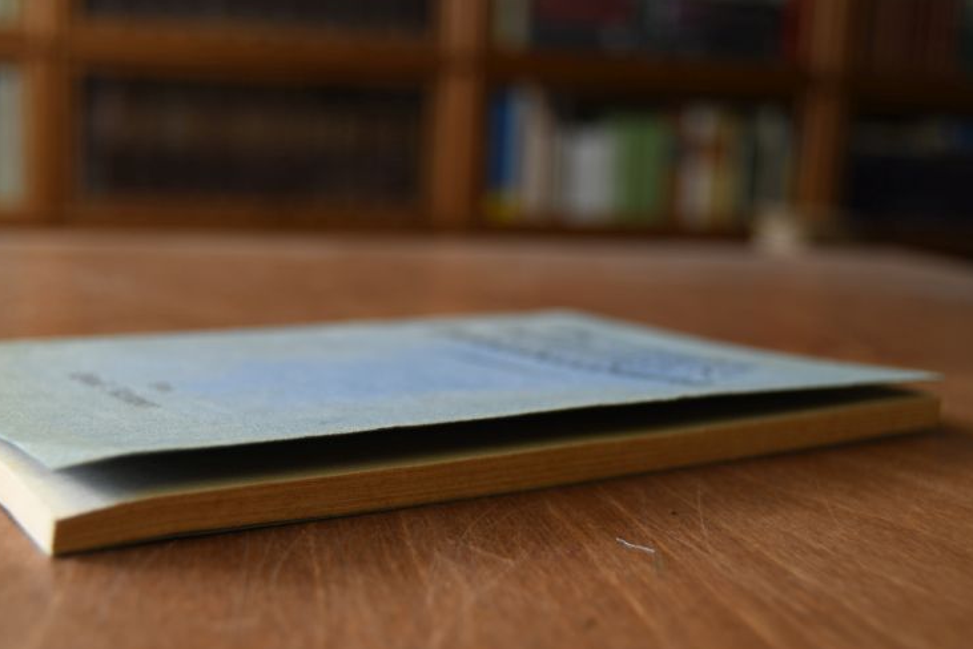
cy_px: 386
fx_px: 1298
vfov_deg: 28.0
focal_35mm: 48
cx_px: 415
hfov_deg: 41.0
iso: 100
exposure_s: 1/25
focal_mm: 26
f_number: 4
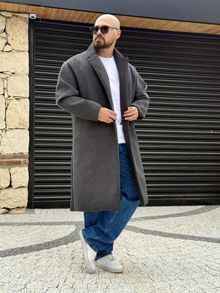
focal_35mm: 48
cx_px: 110
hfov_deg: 30.3
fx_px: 406
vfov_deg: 39.6
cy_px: 146
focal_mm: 6.76
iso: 80
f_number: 1.78
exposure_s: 1/786
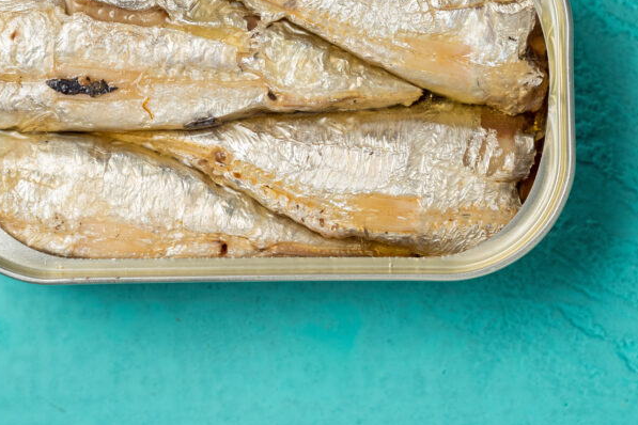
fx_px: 3190
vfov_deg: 7.6
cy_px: 76
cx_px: 209
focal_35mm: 180
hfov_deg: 11.4
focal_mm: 105
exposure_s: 1/60
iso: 800
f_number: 7.1
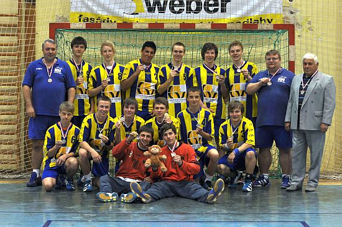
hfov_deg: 19.5
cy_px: 114
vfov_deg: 13.0
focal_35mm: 105
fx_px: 996
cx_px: 171
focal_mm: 70
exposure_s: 1/60
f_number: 4
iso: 200
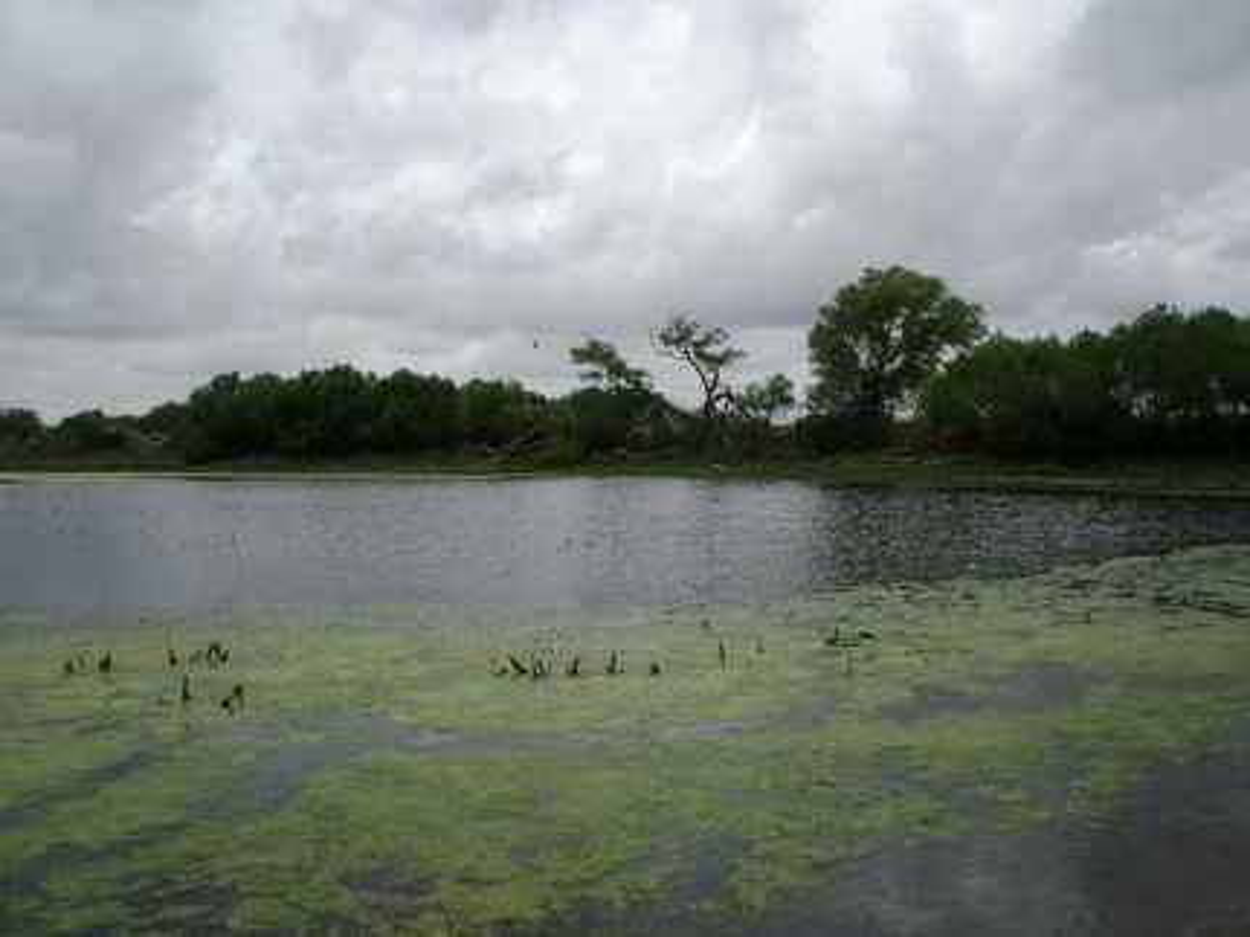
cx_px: 625
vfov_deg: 40.7
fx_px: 1264
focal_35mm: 35
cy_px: 468
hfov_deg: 52.6
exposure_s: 1/640
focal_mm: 5.8
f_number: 4.3
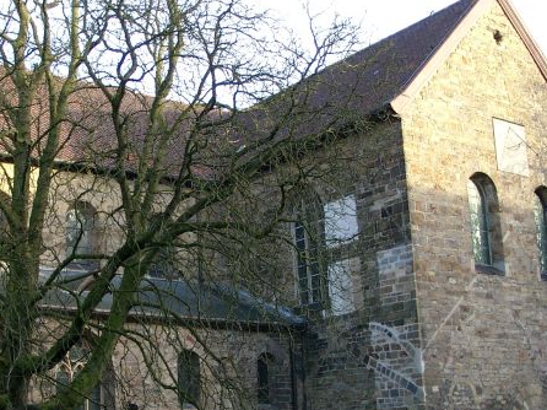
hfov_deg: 31.3
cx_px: 161
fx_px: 963
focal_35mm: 61
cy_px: 207
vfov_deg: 24.0
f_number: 2.8
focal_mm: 7.13
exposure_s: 1/96.9
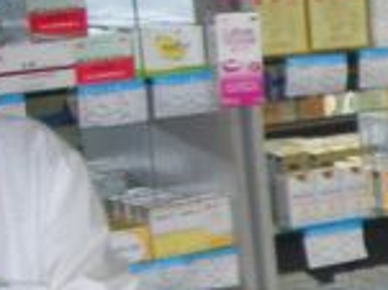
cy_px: 427
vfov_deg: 9.5
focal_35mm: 151
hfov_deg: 11.8
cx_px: 758
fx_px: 1691
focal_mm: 5.8
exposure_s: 1/60
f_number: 2.6
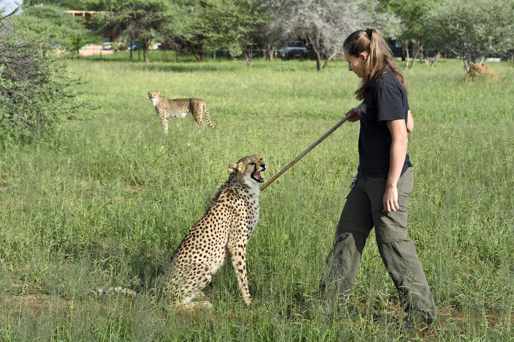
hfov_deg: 26.0
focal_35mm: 78
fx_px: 1113
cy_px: 171
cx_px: 257
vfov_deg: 17.5
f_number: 7.1
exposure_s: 1/1000
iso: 400
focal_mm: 78
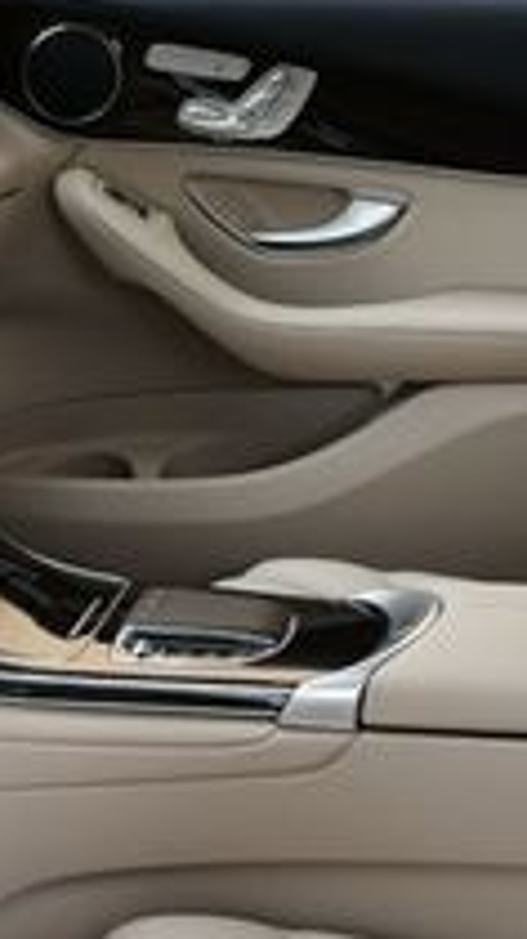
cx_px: -4
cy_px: 787
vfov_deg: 18.4
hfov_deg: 10.4
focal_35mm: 115
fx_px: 2859
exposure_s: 1/250
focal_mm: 18
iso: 400
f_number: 5
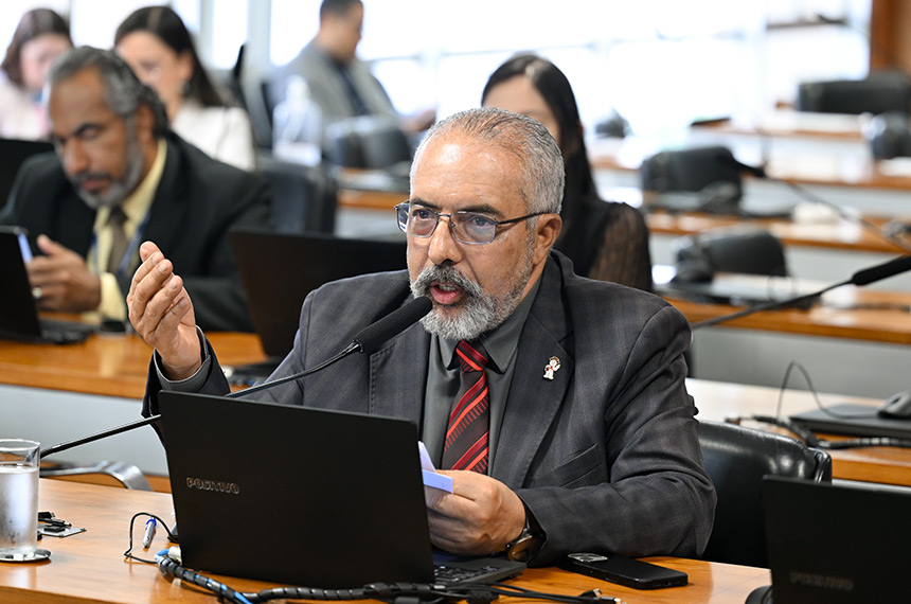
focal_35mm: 151
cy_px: 302
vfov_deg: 9.1
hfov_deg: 13.6
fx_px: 3814
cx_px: 456
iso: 1000
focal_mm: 101
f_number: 2.8
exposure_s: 1/100
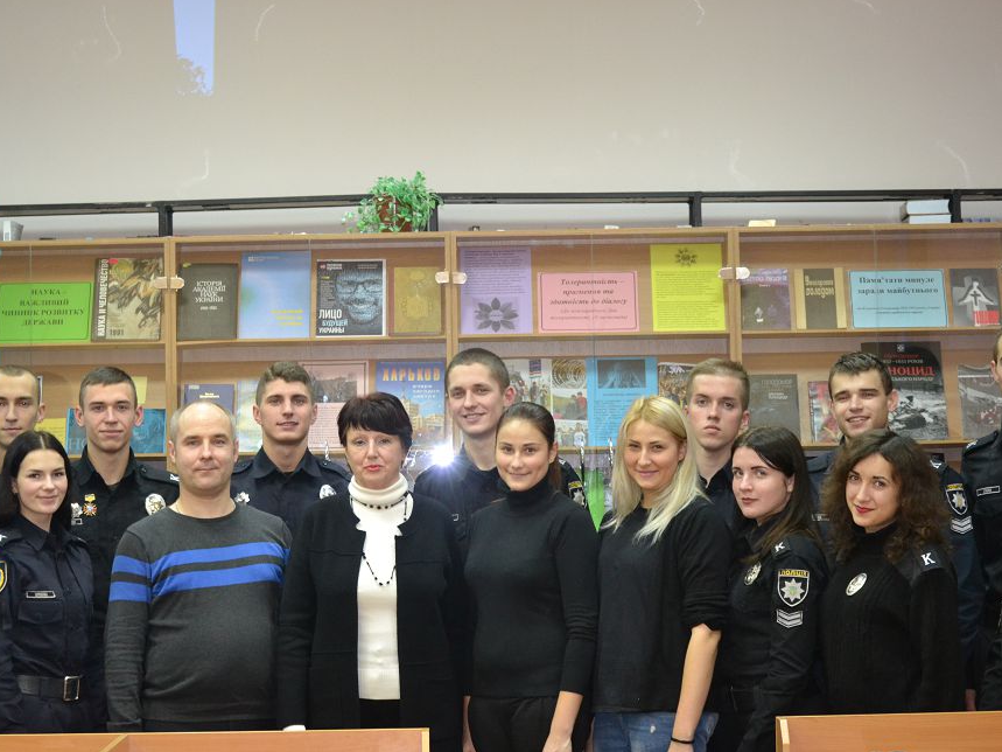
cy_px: 368
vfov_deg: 15.6
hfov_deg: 20.7
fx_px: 2737
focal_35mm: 95
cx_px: 454
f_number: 4
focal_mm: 55
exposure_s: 1/60
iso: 1800
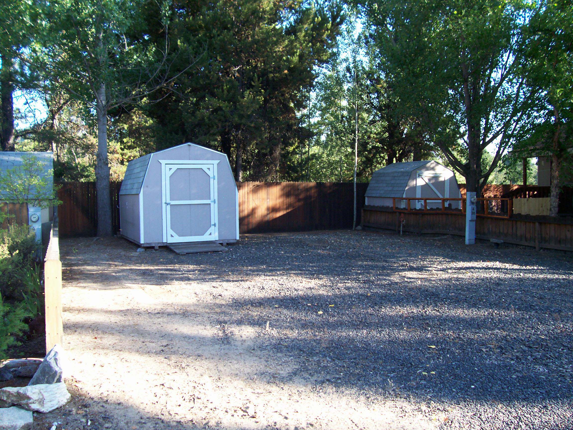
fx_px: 563
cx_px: 286
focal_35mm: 34
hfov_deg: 54.0
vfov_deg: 41.8
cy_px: 215
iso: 80
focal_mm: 5.6
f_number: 2.7
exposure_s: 1/153
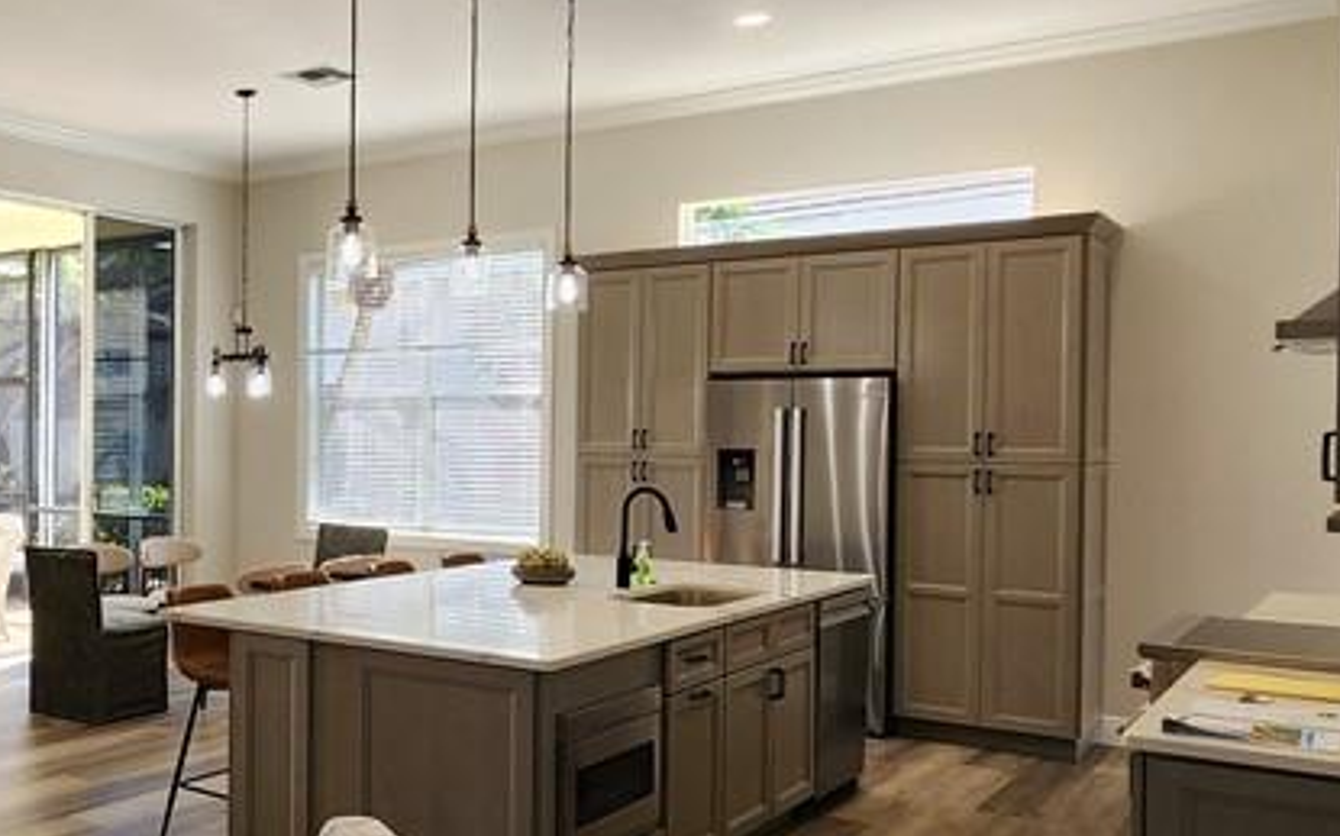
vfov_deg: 37.2
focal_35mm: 34
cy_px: 481
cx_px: 165
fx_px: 1241
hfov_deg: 51.0
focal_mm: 2.2
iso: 80
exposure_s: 1/120
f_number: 2.2
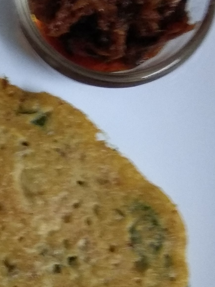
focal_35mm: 75
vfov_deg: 25.7
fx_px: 621
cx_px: -131
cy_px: 216
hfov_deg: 17.2
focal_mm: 3.57
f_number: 2
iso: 800
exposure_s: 1/17
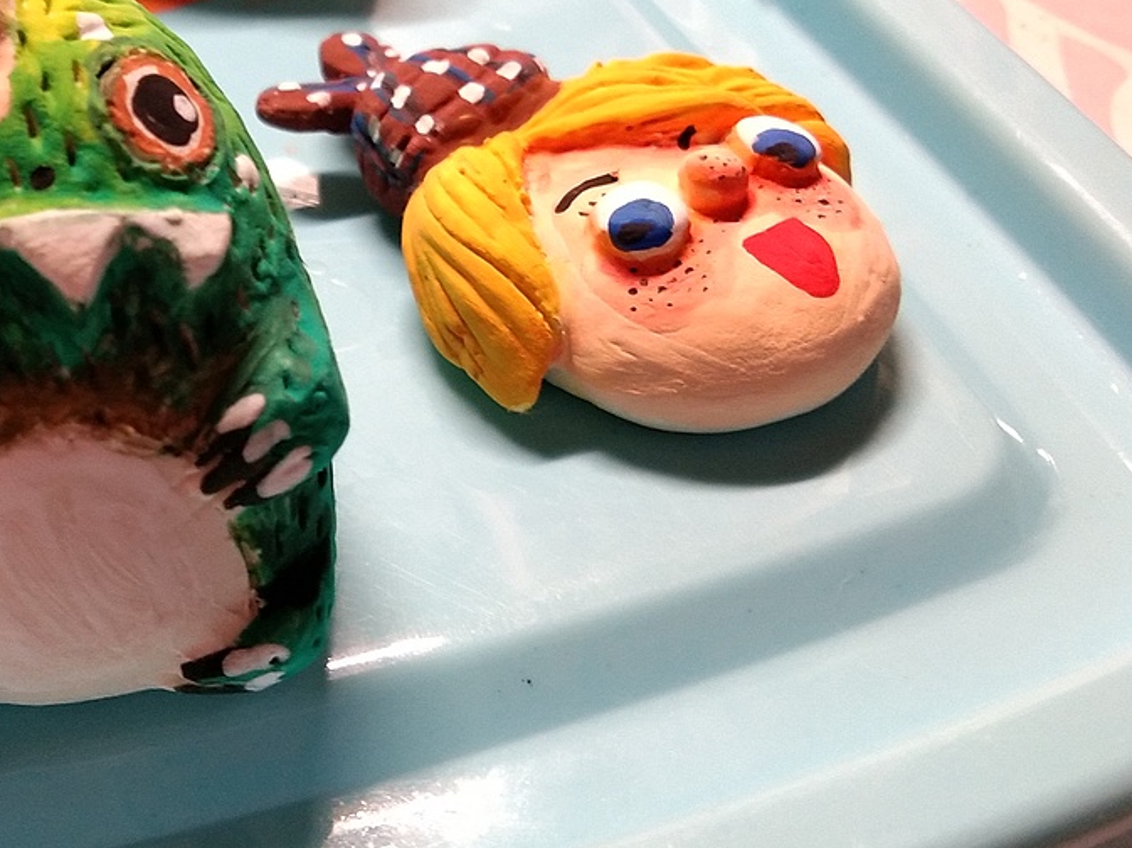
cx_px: 274
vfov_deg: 24.6
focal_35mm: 59
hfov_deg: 32.1
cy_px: 229
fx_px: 1928
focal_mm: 3.69
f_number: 2.2
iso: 640
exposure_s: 1/25
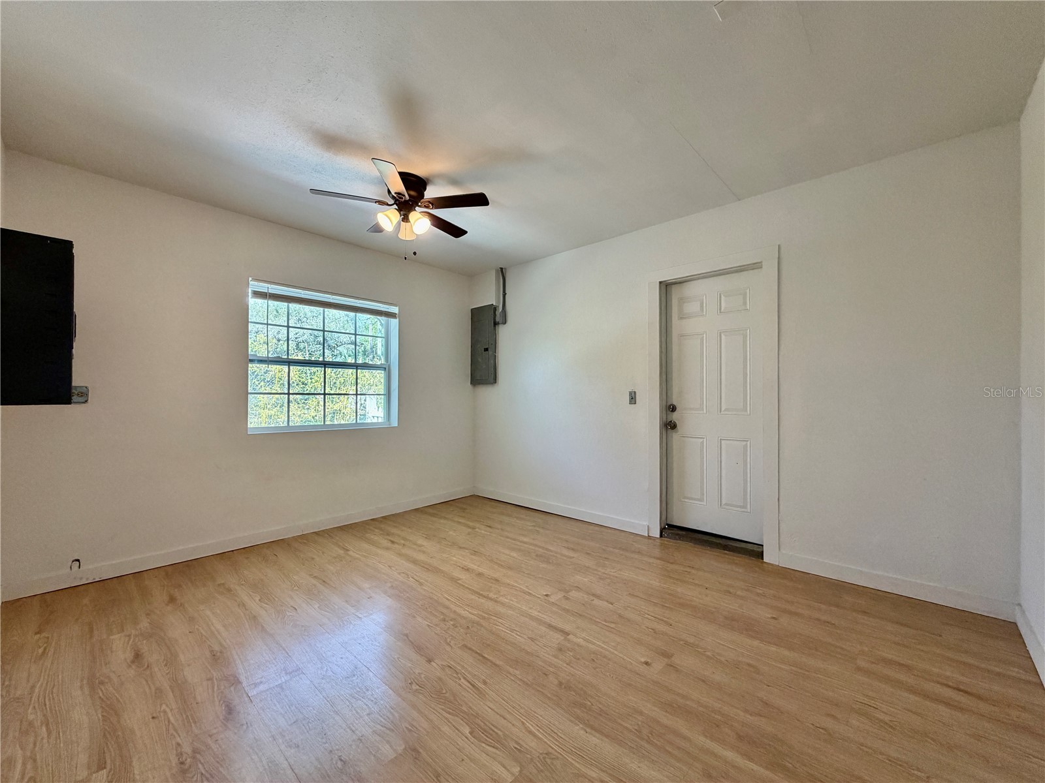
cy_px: 392
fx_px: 423
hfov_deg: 102.1
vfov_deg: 85.7
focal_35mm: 14
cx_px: 522
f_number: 2.2
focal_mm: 2.22
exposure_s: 1/120
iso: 200
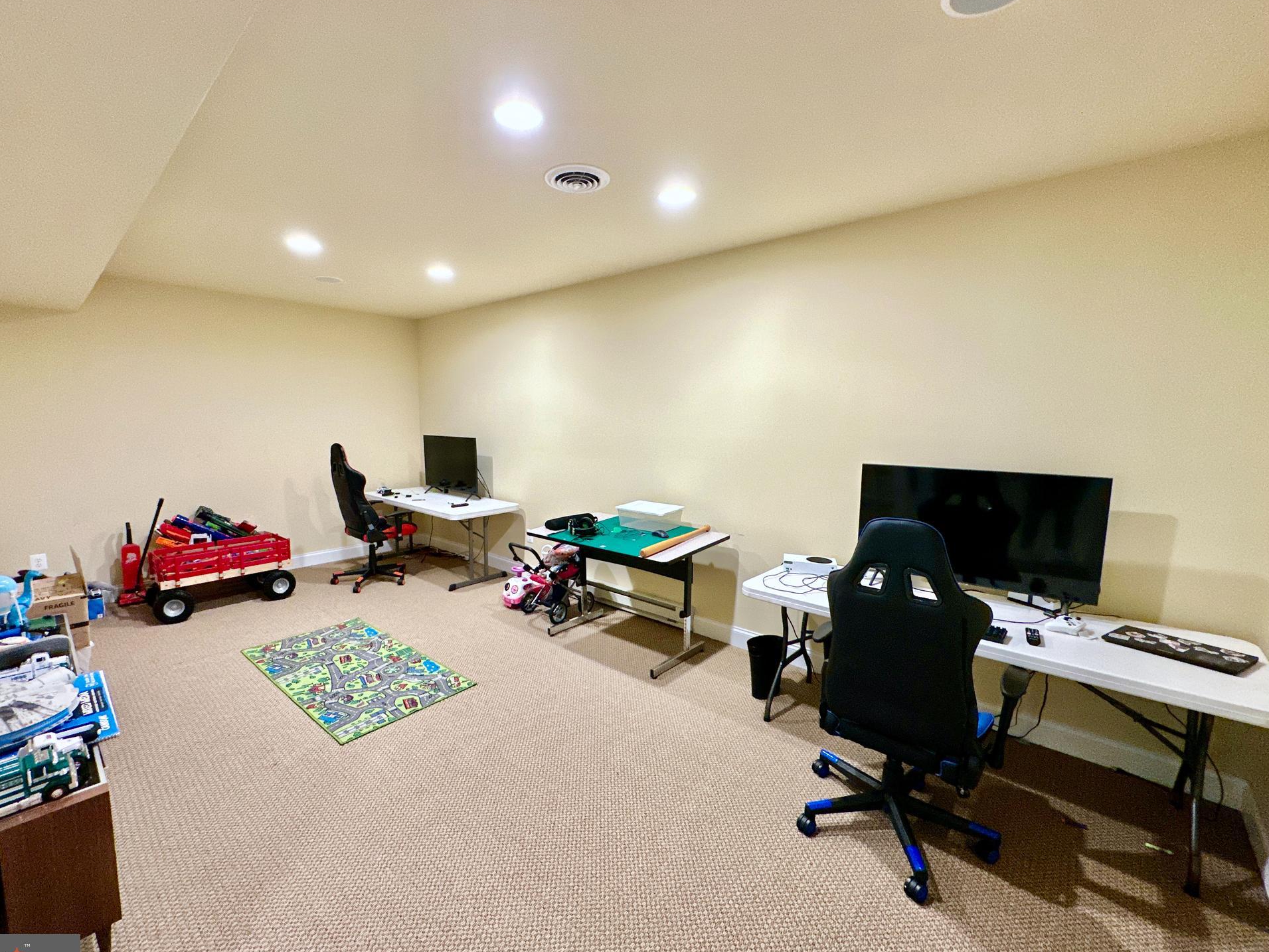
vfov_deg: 81.8
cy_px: 479
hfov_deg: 98.0
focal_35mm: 15
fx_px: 550
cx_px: 594
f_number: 2.2
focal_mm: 2.22
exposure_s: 1/60
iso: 320
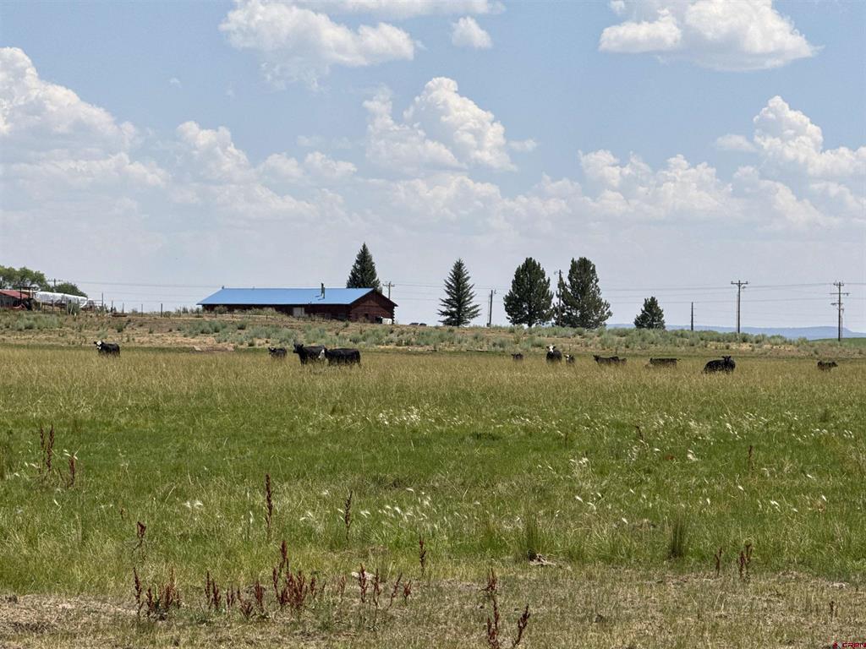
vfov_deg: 12.3
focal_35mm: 120
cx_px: 433
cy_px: 324
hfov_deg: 16.4
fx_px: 3002
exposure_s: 1/2525
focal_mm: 15.66
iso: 50
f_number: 2.8
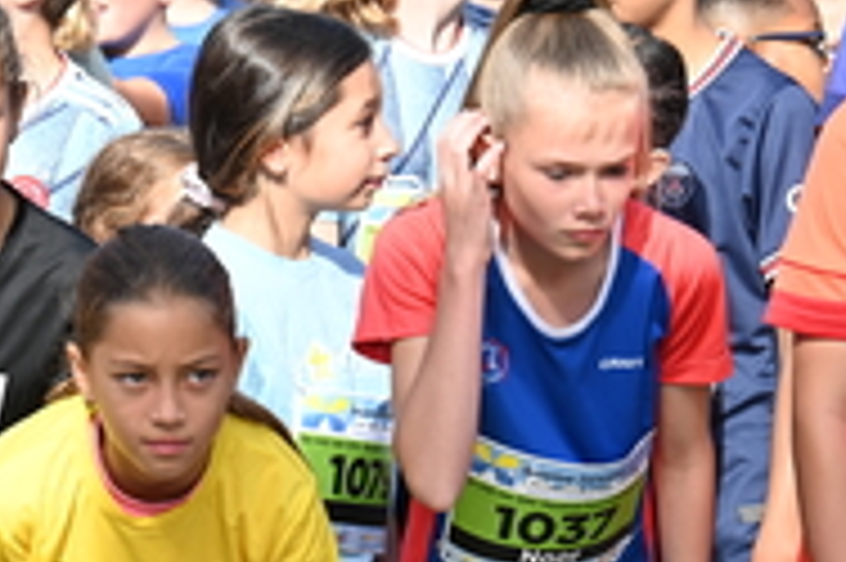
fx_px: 7185
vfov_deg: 4.5
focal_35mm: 306
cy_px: 519
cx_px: 266
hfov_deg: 6.7
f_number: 6.3
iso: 200
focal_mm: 96
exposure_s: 1/250
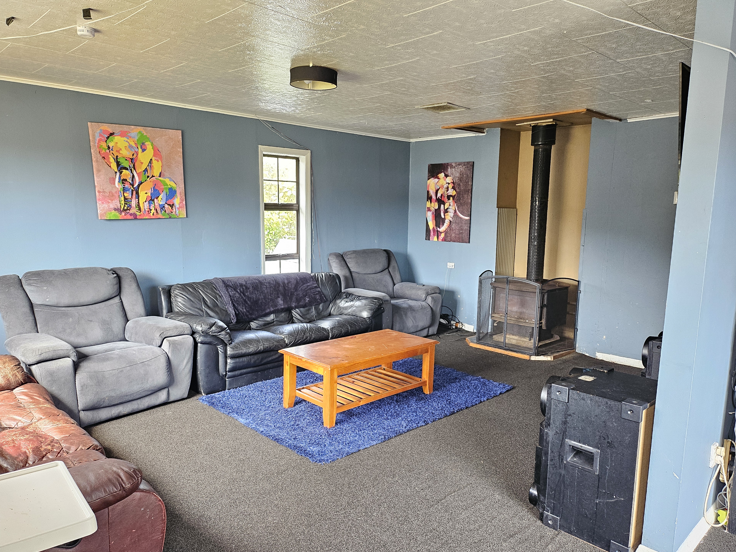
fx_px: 532
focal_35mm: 25
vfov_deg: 54.9
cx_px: 354
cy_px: 287
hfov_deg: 69.4
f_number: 1.8
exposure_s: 1/100
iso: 250
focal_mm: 5
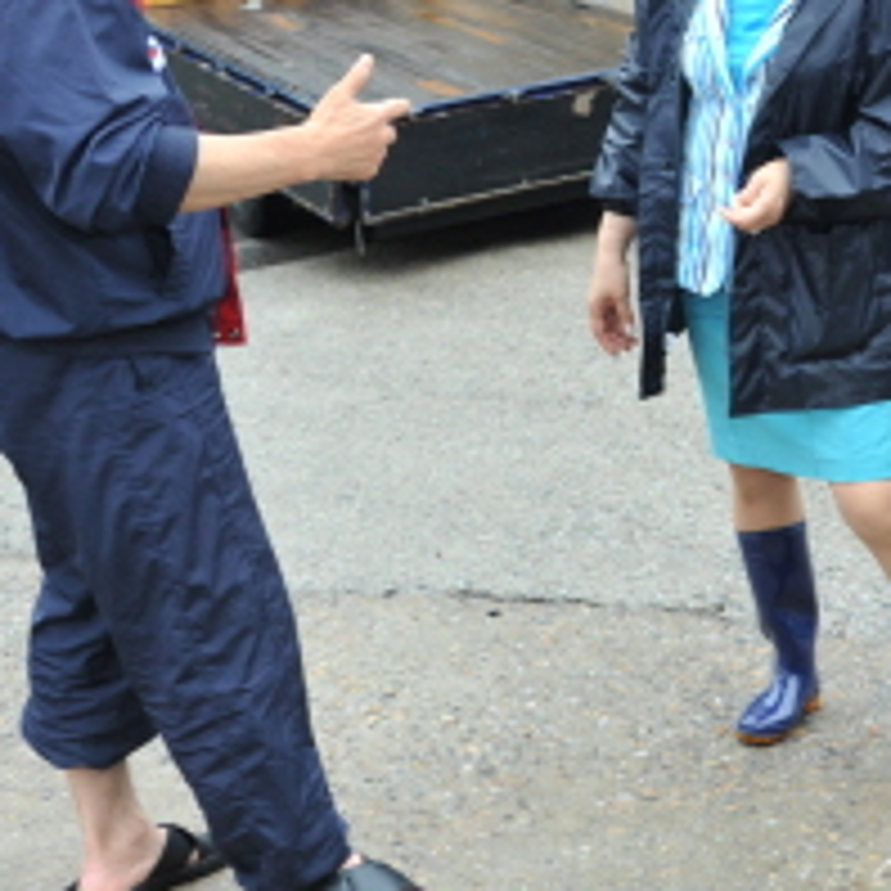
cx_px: 853
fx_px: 1806
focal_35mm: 62
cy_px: 130
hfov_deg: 26.5
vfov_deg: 27.0
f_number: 4
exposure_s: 1/125
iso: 800
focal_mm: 24
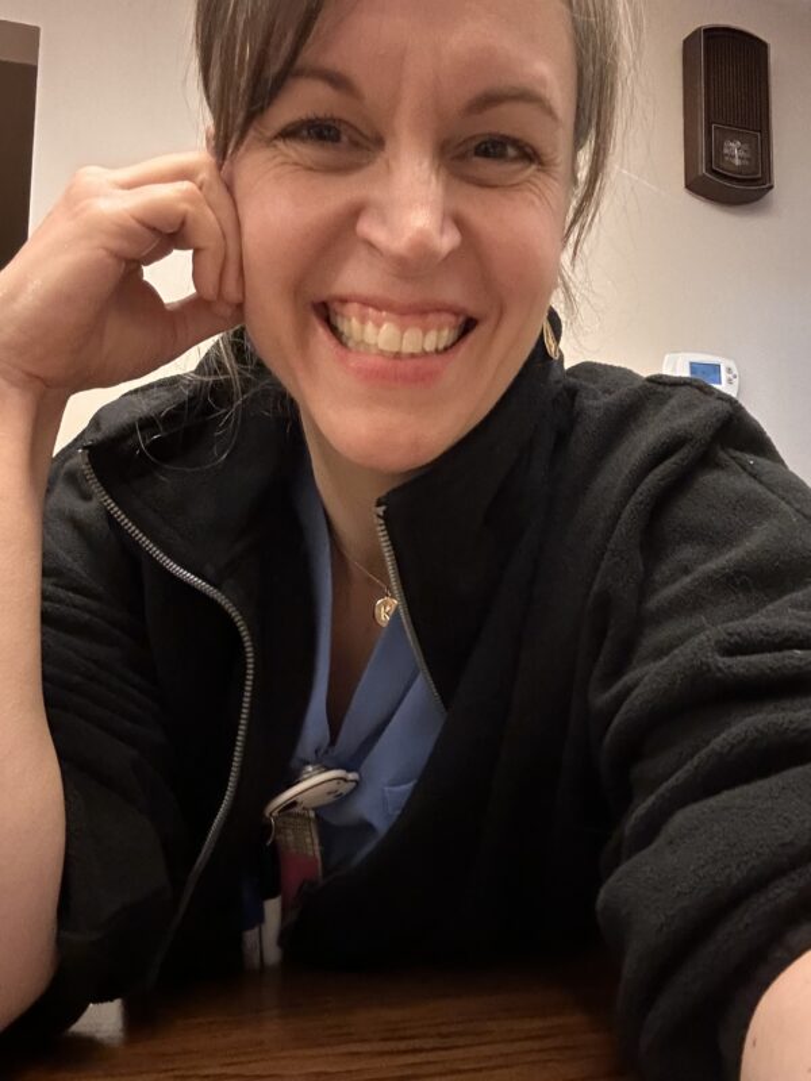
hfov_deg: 46.8
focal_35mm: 30
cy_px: 540
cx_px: 406
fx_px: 937
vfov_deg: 60.0
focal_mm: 2.69
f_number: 1.9
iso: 640
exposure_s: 1/24
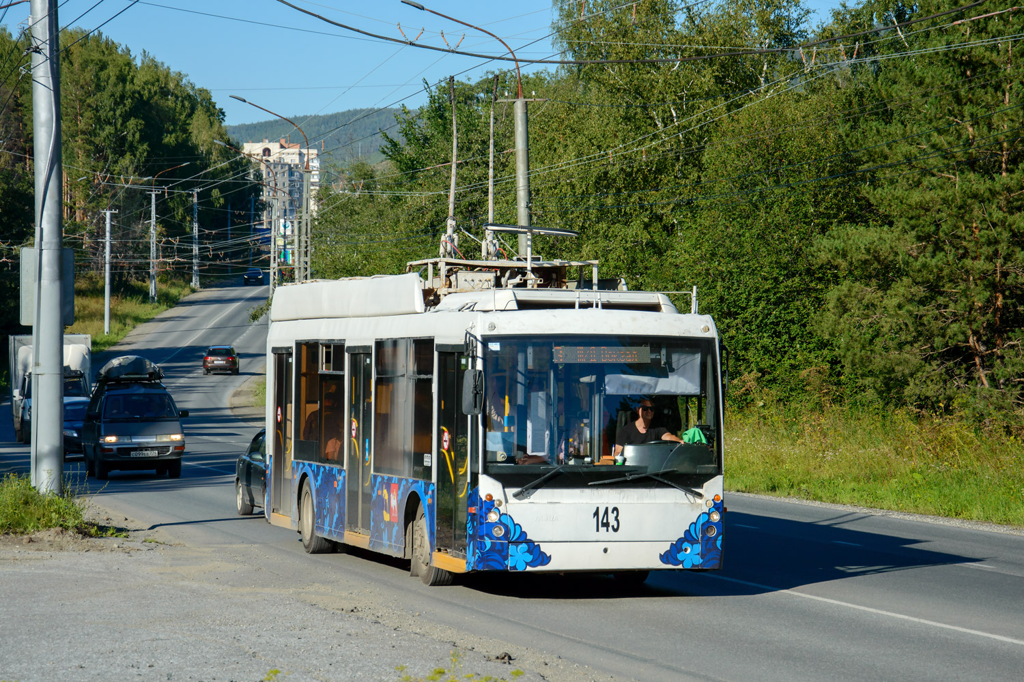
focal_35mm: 105
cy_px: 341
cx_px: 512
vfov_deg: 13.0
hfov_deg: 19.5
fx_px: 2986
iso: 100
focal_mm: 70
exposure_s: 1/640
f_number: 5.6
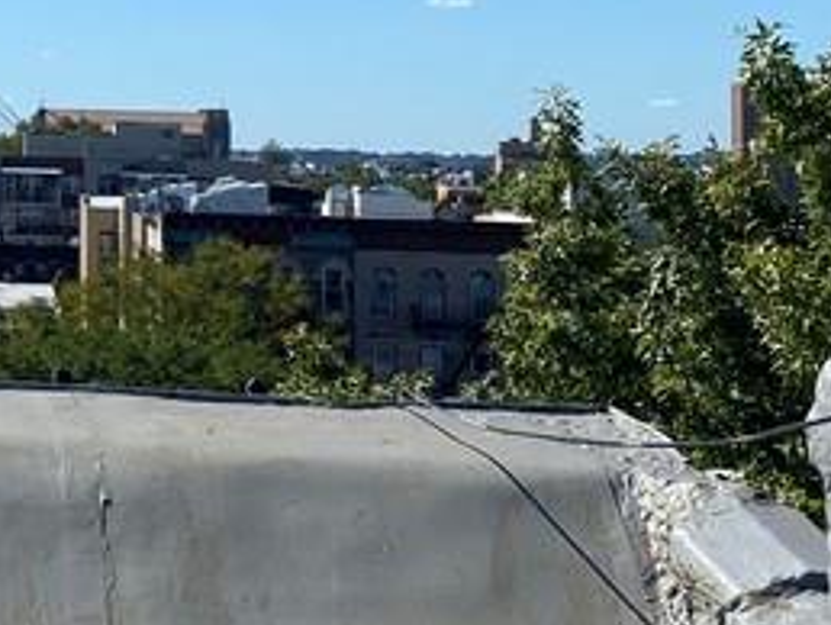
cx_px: -441
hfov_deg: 17.1
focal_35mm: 103
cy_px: -68
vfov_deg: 14.1
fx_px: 2475
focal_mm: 4.25
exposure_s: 1/4808
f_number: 1.8
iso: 32
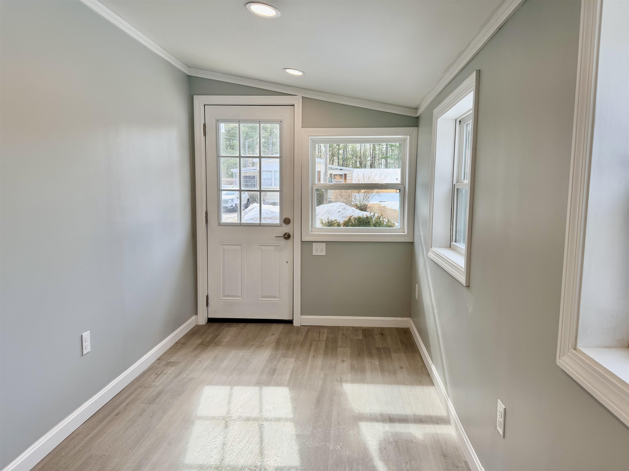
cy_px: 236
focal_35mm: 24
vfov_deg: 56.8
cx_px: 314
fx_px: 436
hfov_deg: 71.6
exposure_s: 1/510
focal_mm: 6.76
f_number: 1.78
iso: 100
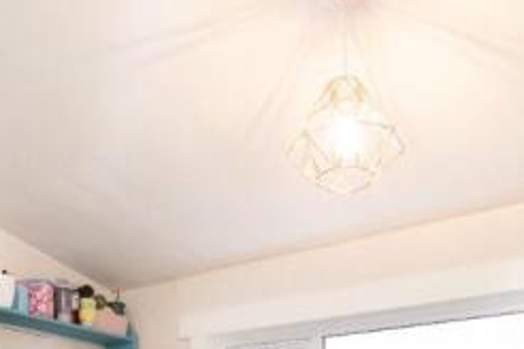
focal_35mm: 40
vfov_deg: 28.0
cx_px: 245
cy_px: 446
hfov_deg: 48.4
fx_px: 582
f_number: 8
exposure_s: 1/5
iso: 320
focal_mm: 10
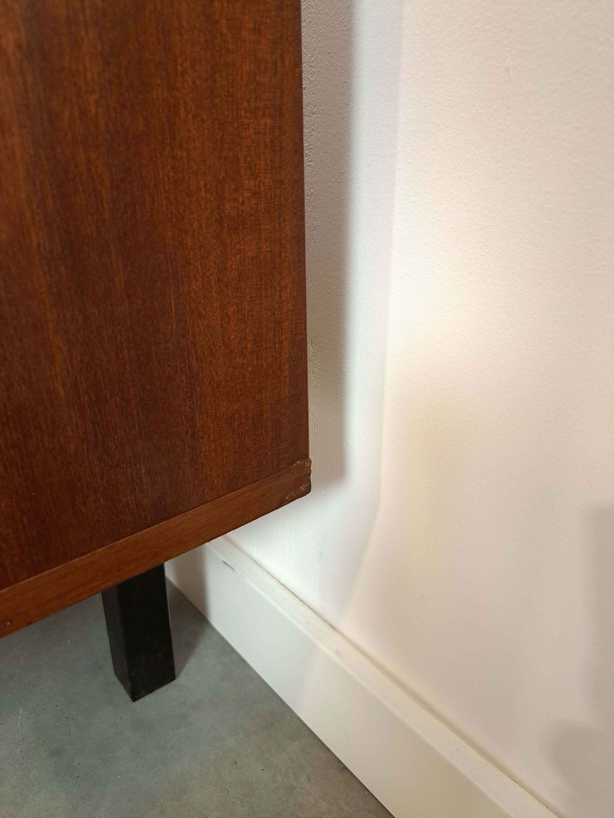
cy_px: 409
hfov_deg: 56.8
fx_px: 568
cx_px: 307
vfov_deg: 71.6
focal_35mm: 24
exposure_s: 1/33
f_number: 1.8
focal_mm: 5.23
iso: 500
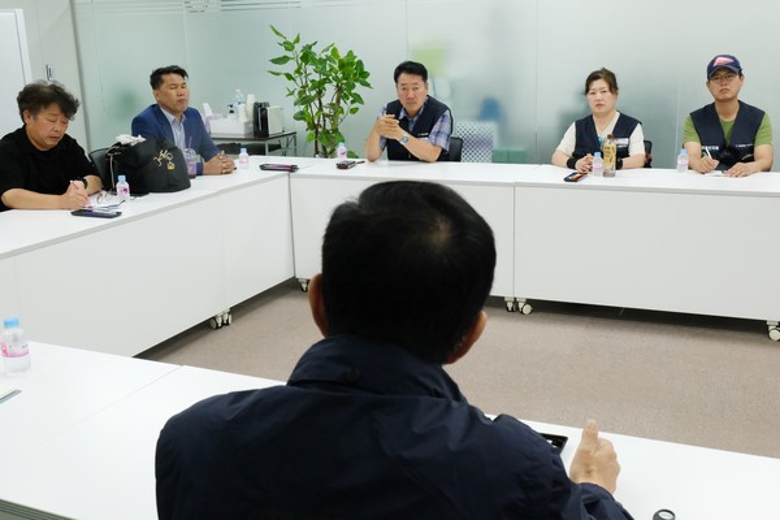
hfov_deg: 48.5
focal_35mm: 40
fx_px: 867
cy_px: 260
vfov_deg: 33.4
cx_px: 390
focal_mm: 26.5
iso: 4000
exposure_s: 1/125
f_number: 10
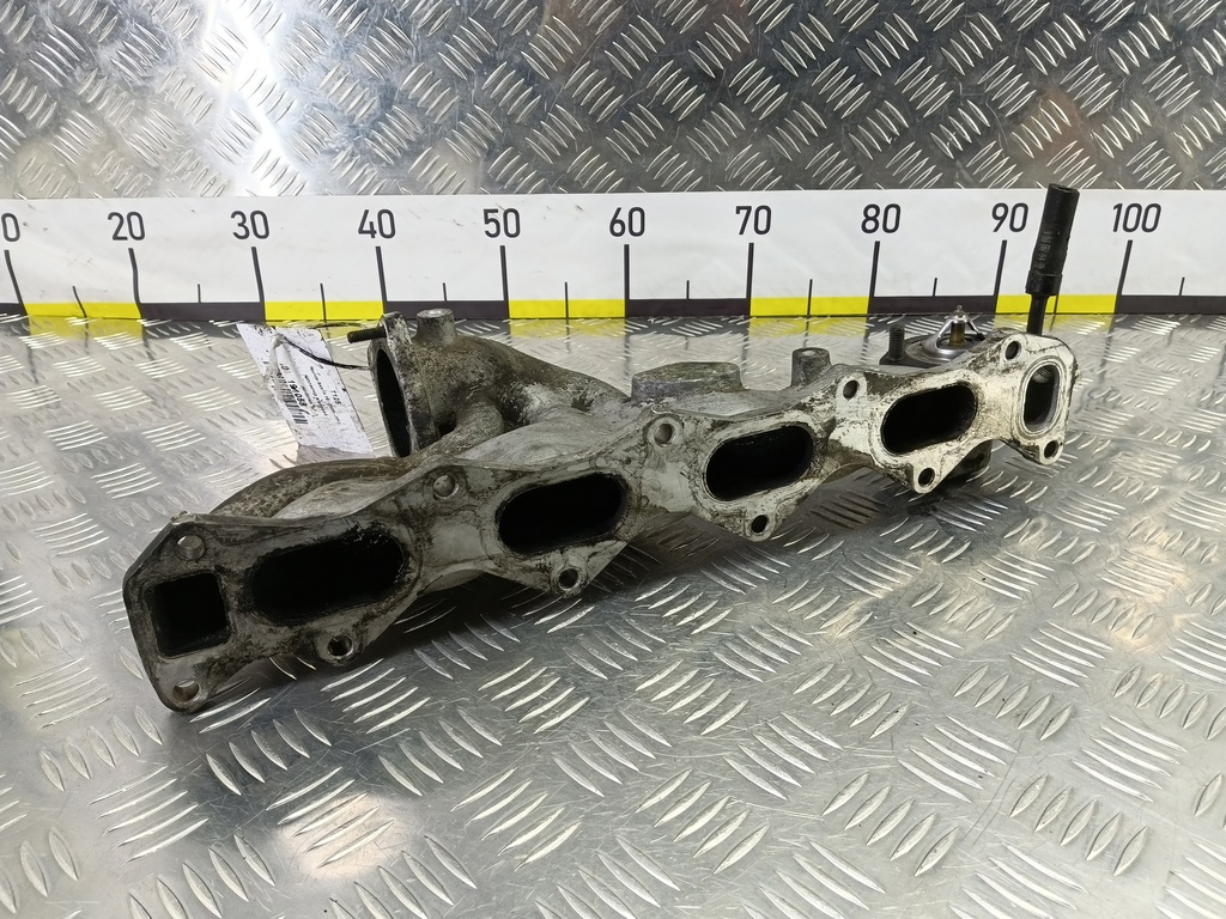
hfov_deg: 73.9
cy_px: 460
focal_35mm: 23
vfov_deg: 58.9
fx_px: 815
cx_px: 613
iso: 143
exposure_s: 1/50
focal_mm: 4.11
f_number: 1.6
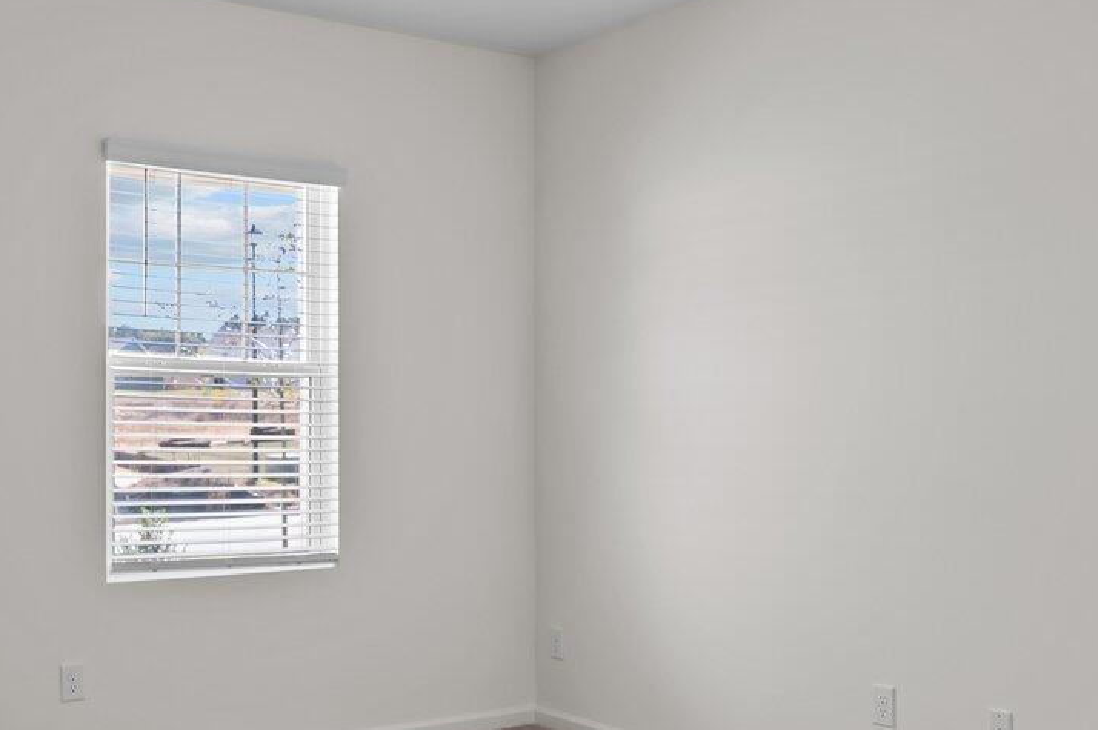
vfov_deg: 31.1
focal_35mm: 43
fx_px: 1311
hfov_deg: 45.4
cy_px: 390
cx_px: 501
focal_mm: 15
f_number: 6.3
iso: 400
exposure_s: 1/15
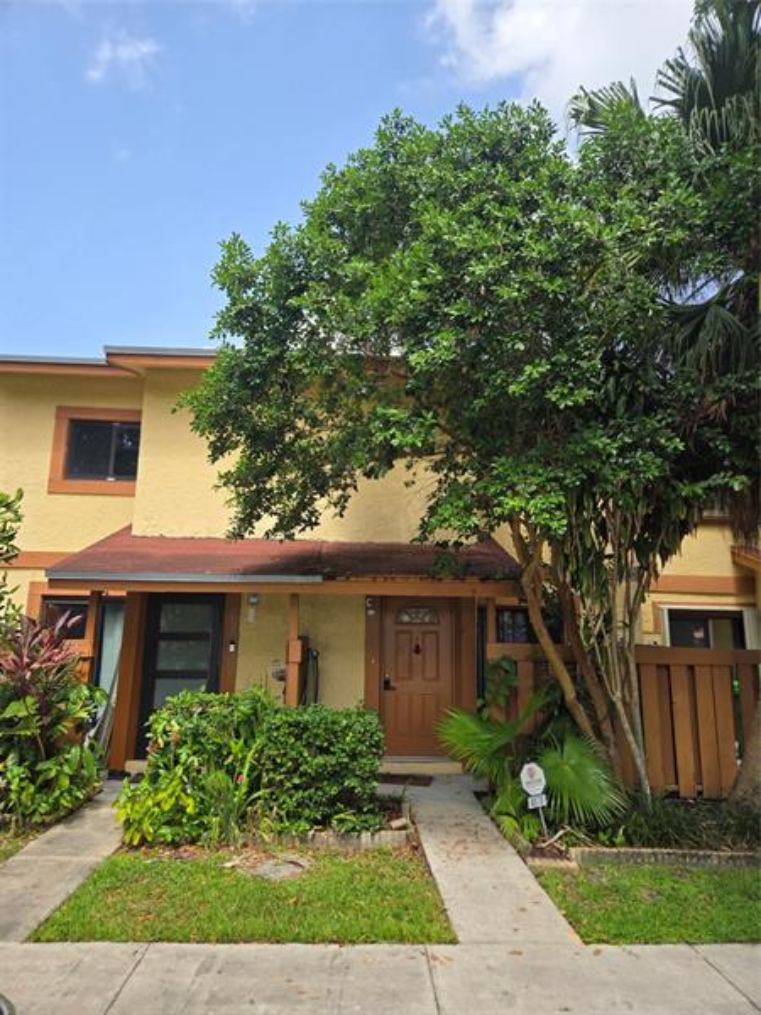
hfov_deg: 58.9
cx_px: 380
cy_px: 508
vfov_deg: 73.9
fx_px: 674
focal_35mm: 23
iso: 25
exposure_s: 1/832
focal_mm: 5.4
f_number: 1.8
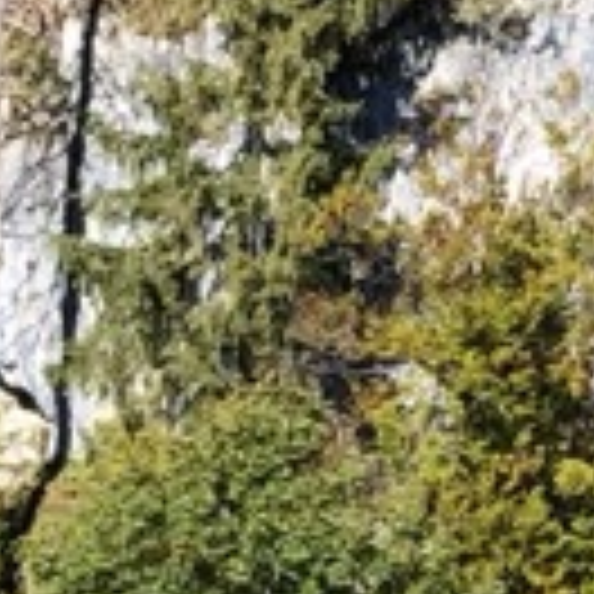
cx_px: 1706
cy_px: -972
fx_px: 4659
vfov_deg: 6.8
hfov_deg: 6.7
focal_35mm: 240
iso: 20
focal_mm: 3.99
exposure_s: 1/1412
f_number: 1.8
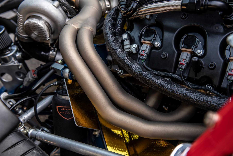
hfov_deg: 48.5
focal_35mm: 40
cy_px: 78
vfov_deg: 33.4
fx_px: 259
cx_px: 116
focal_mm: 40
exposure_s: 1/40
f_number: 4
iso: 100
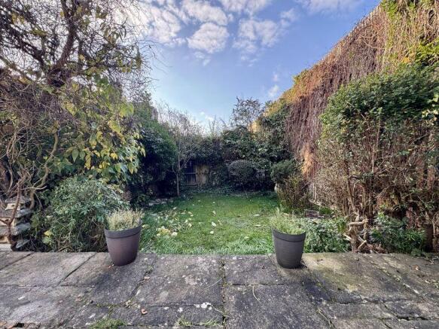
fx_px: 178
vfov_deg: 85.7
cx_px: 220
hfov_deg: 102.1
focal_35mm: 14
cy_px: 164
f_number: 2.2
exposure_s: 1/176
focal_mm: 2.22
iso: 40
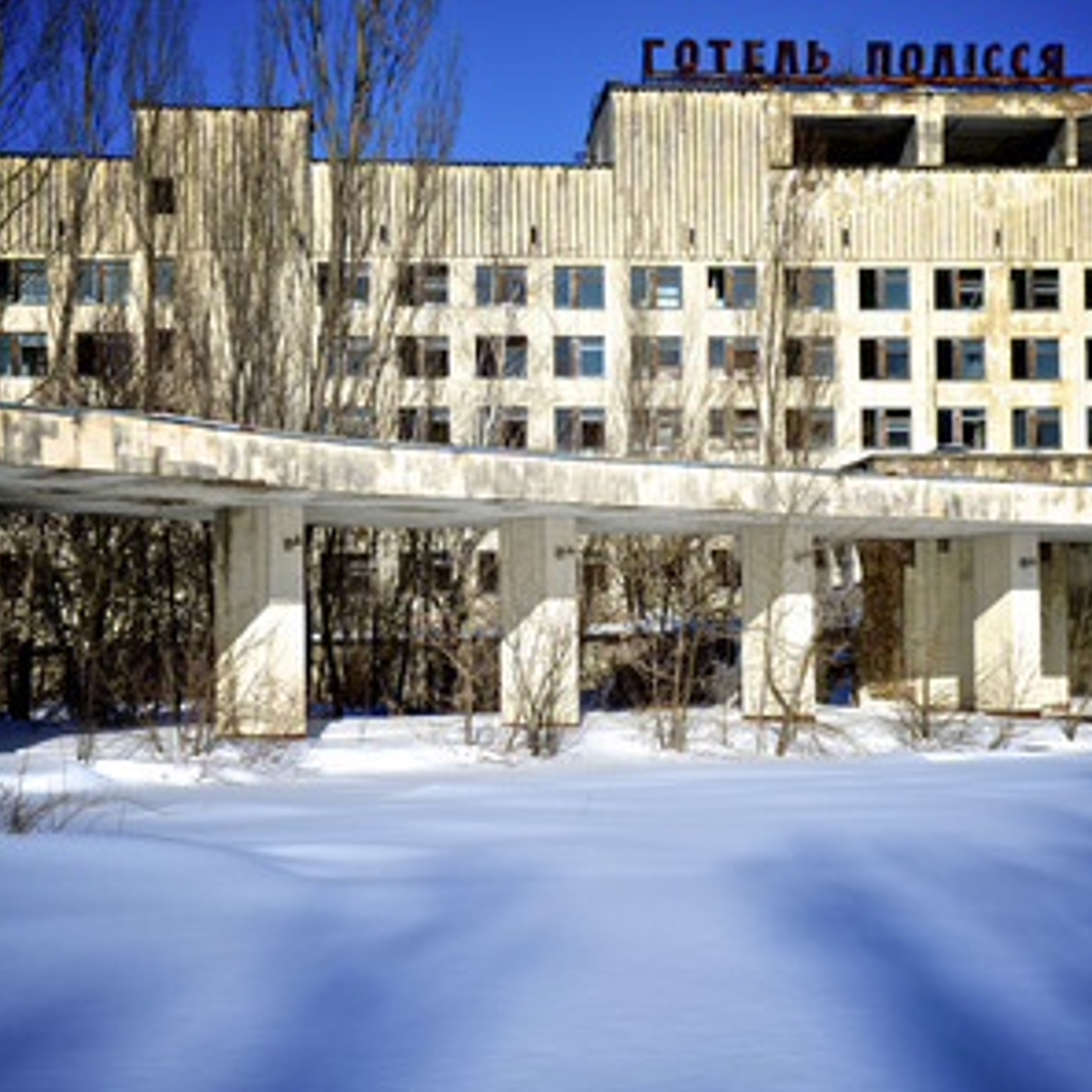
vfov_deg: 26.1
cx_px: 620
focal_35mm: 66
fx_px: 2356
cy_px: 550
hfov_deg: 26.1
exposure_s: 1/3200
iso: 200
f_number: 4.2
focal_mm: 34
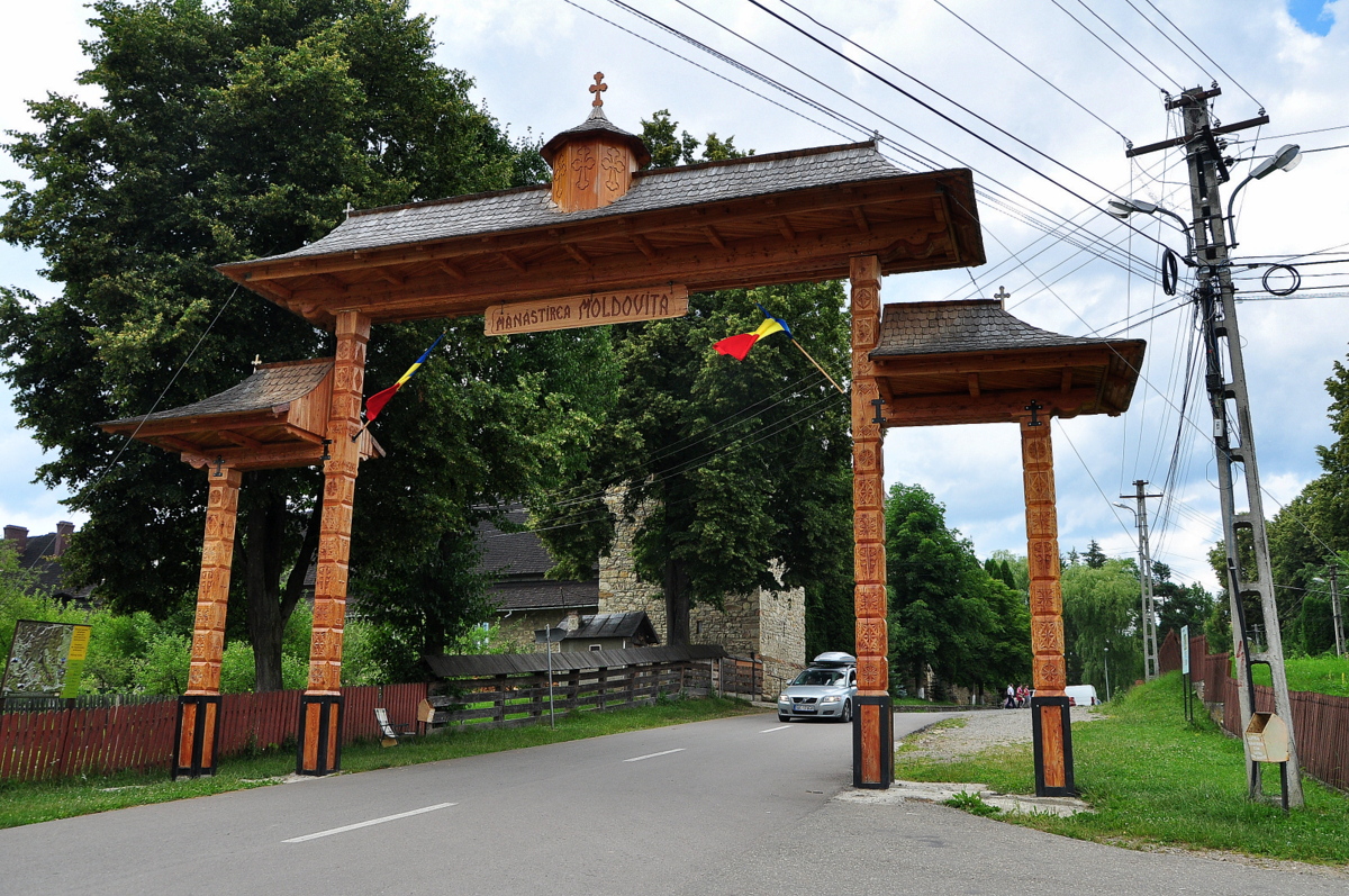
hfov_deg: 57.3
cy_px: 448
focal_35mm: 33
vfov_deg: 39.9
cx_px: 674
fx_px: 1235
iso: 400
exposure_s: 1/320
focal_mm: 22
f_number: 9
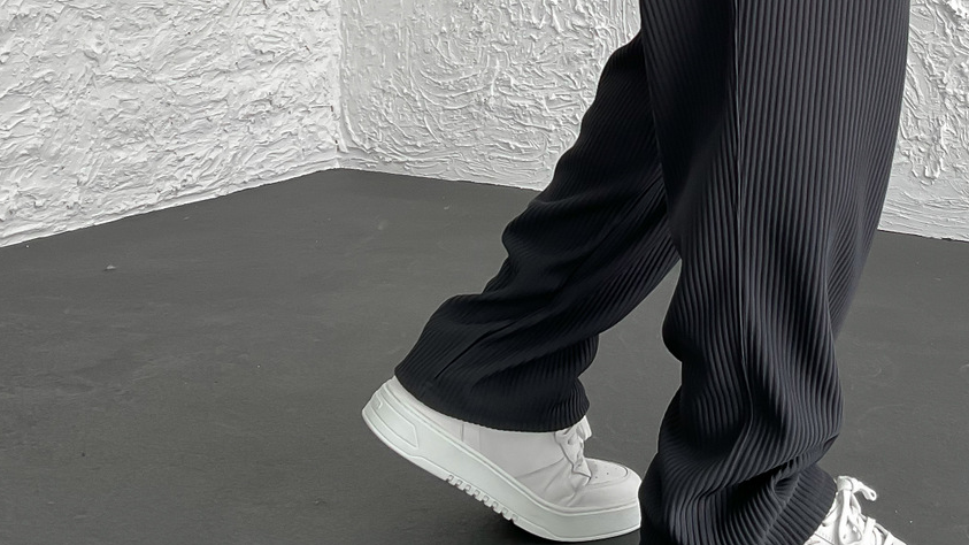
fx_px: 1541
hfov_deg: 34.5
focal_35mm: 60
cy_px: 18
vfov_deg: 19.5
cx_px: 655
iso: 25
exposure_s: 1/120
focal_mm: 3
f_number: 1.8
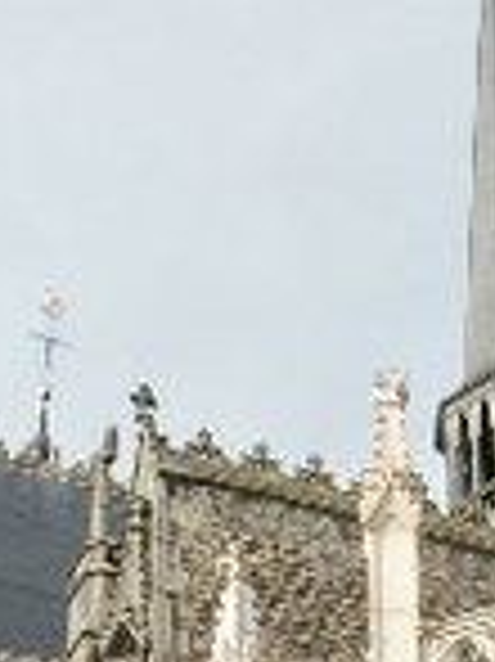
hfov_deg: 11.3
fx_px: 2501
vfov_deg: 14.4
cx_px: 338
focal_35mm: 131
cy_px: 896
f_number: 8.8
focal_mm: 5.7
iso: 80
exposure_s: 1/60
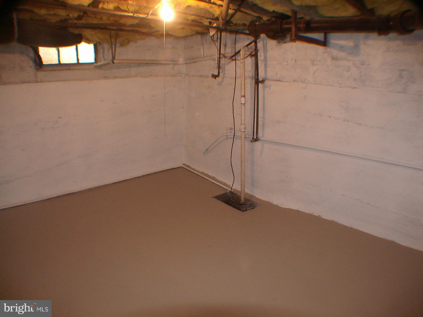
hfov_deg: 50.1
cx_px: 212
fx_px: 452
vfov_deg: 38.7
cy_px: 158
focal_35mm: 37
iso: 200
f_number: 2.9
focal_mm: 5.8
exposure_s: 1/30
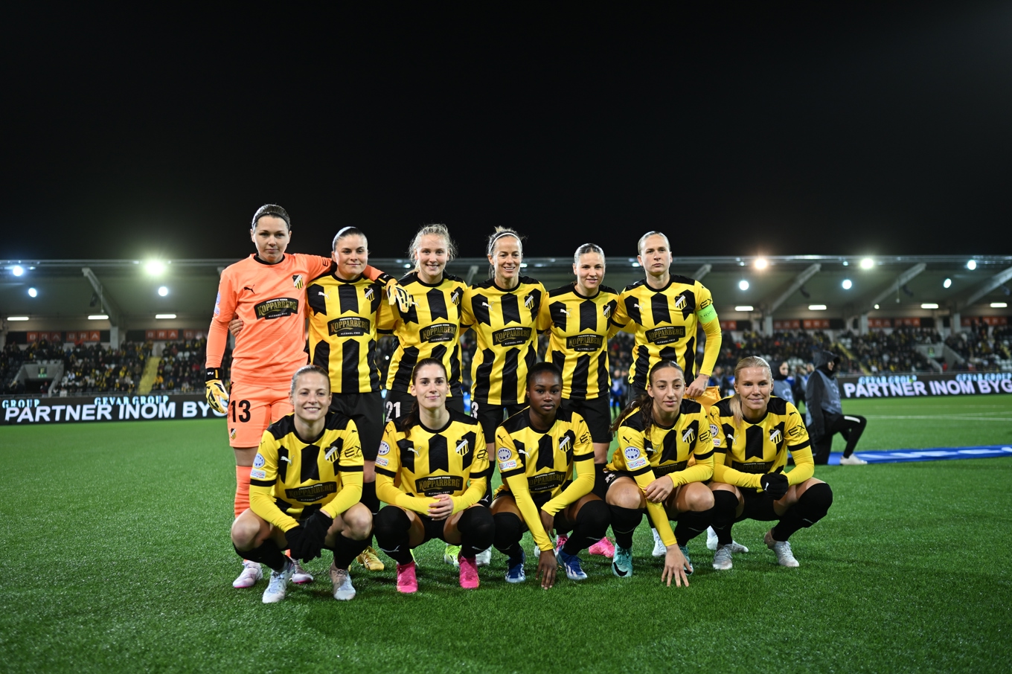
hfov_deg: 54.4
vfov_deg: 37.8
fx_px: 984
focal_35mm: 35
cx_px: 506
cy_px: 337
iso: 400
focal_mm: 35
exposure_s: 1/500
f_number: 1.8
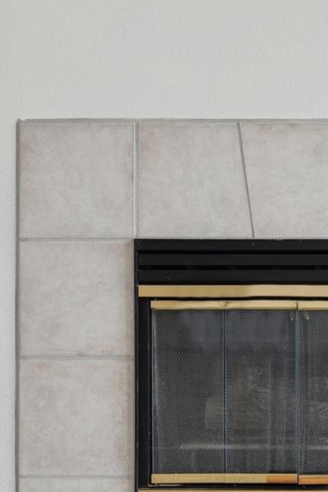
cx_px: 295
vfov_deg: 23.2
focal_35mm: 87
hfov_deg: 15.5
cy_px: 148
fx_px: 1190
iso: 400
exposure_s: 1/25
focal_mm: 41
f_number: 9
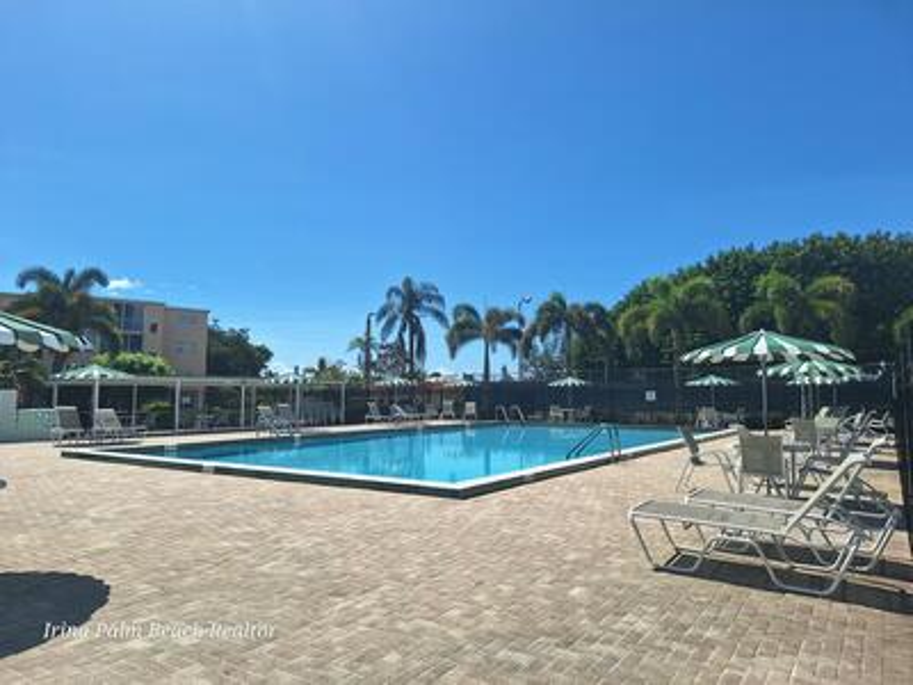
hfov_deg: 73.9
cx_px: 456
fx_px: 607
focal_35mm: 23
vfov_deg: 58.9
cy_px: 342
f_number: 1.8
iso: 40
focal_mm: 5.54
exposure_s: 1/3279
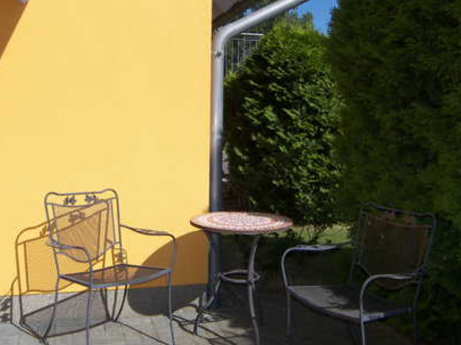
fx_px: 506
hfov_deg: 48.9
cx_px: 213
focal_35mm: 38
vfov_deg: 37.4
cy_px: 126
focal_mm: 5
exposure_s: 1/1250
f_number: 2.8
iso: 50
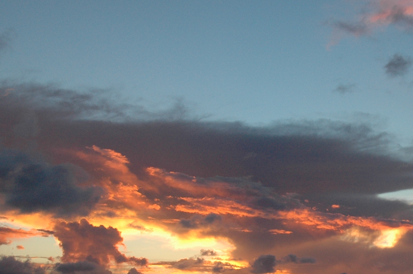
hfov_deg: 23.9
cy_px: 177
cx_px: 358
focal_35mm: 83
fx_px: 951
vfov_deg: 16.4
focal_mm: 24
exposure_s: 1/160
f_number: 6.3
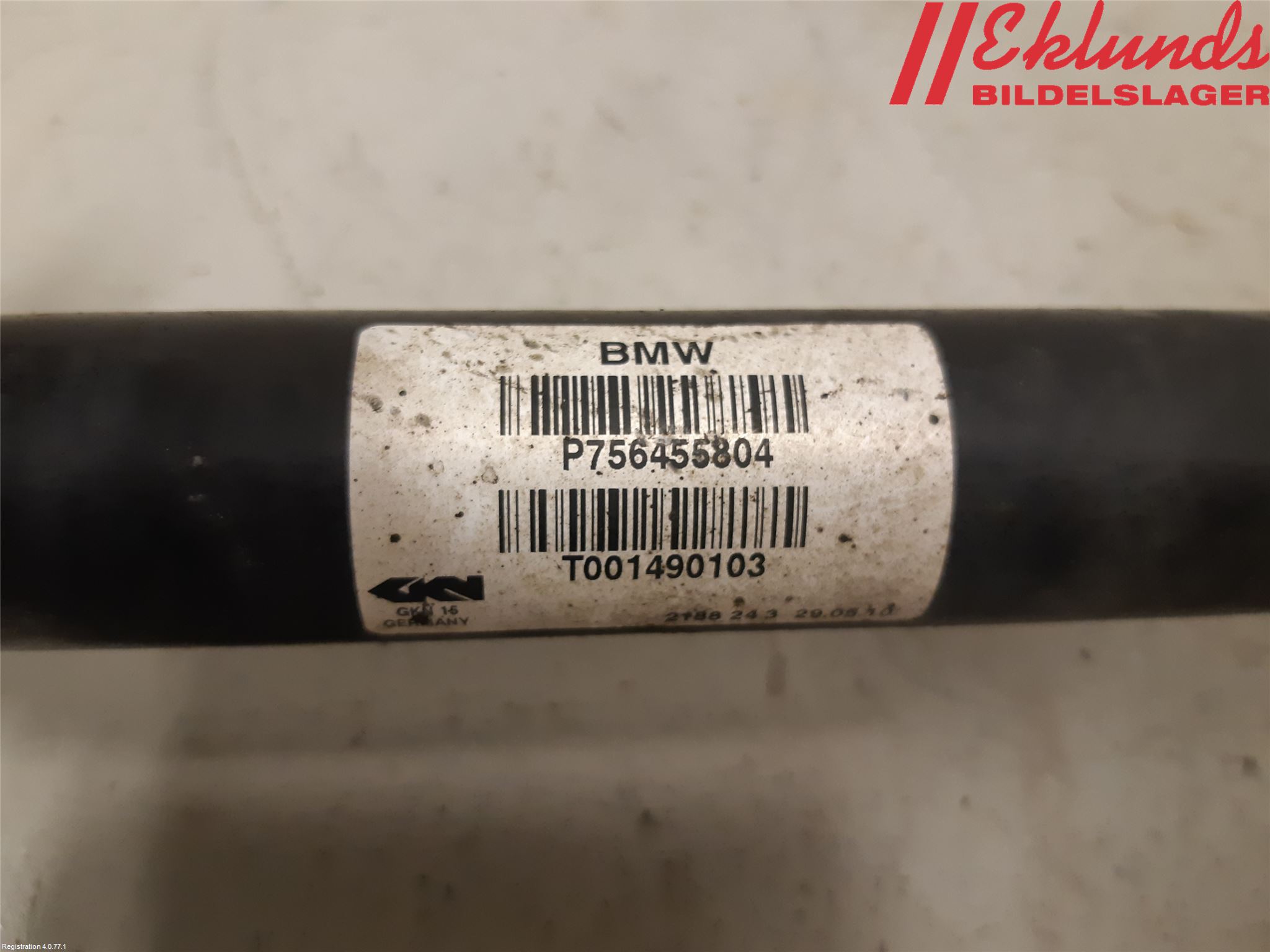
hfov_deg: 67.3
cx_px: 635
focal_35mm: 26
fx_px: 954
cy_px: 476
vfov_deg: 53.1
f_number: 1.7
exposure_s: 1/50
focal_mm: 3.93
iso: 200
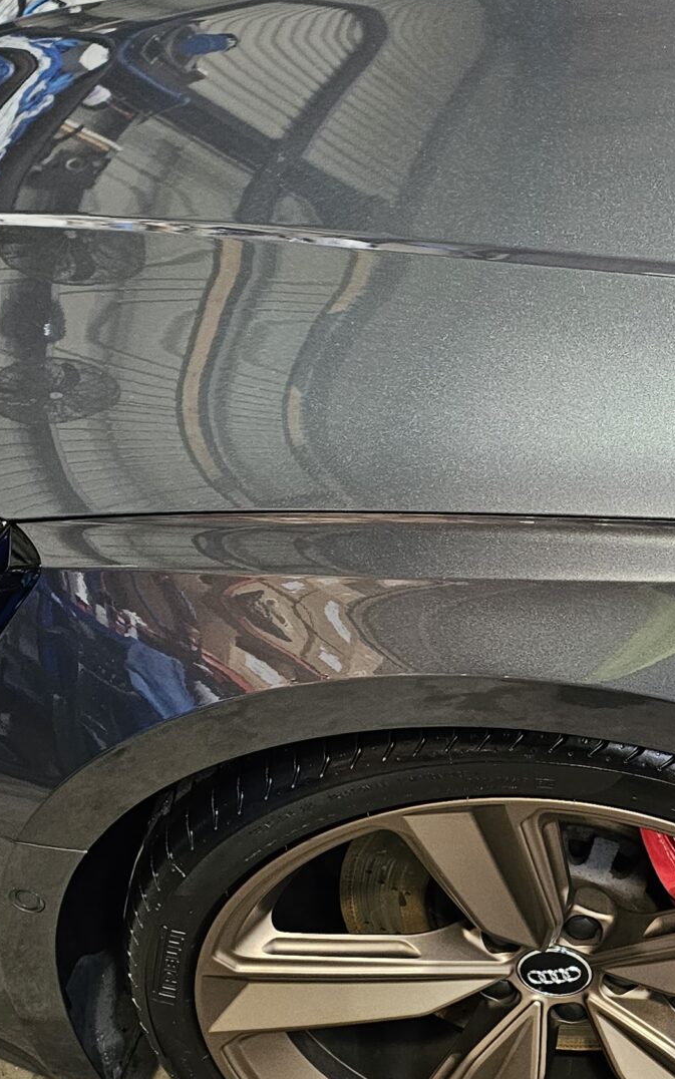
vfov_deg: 34.9
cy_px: 670
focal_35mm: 58
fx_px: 1706
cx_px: 630
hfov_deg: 21.8
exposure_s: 1/100
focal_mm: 6.3
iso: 500
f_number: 1.7
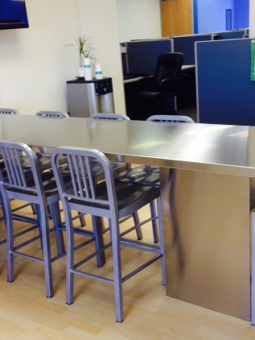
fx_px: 491
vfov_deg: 38.2
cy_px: 180
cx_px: 143
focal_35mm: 50
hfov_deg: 29.1
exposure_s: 1/30
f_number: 2.4
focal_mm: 4.12
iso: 50
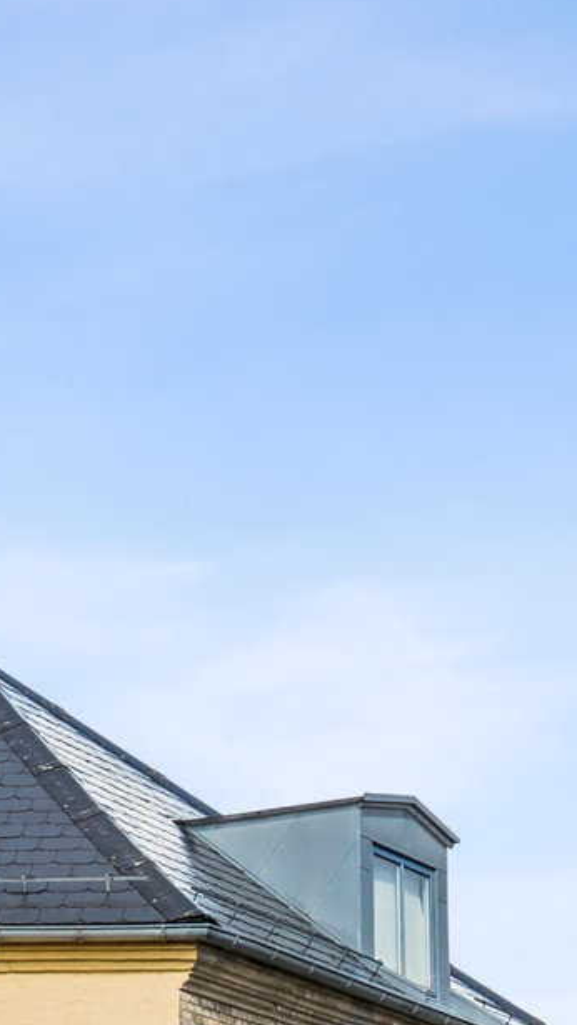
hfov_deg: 12.8
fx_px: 2572
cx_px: 187
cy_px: 1588
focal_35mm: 95
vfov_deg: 19.4
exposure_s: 1/400
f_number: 6.3
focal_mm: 18.5
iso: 200
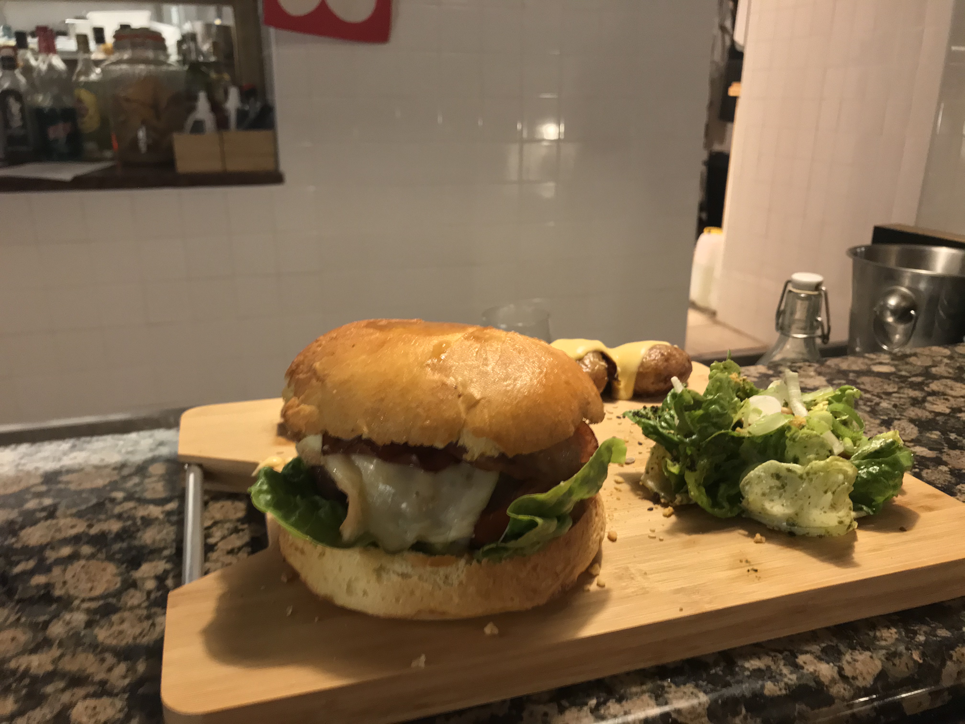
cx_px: 482
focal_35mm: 28
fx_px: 781
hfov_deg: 63.4
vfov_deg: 49.7
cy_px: 362
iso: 200
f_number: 1.8
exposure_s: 1/20
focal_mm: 3.99
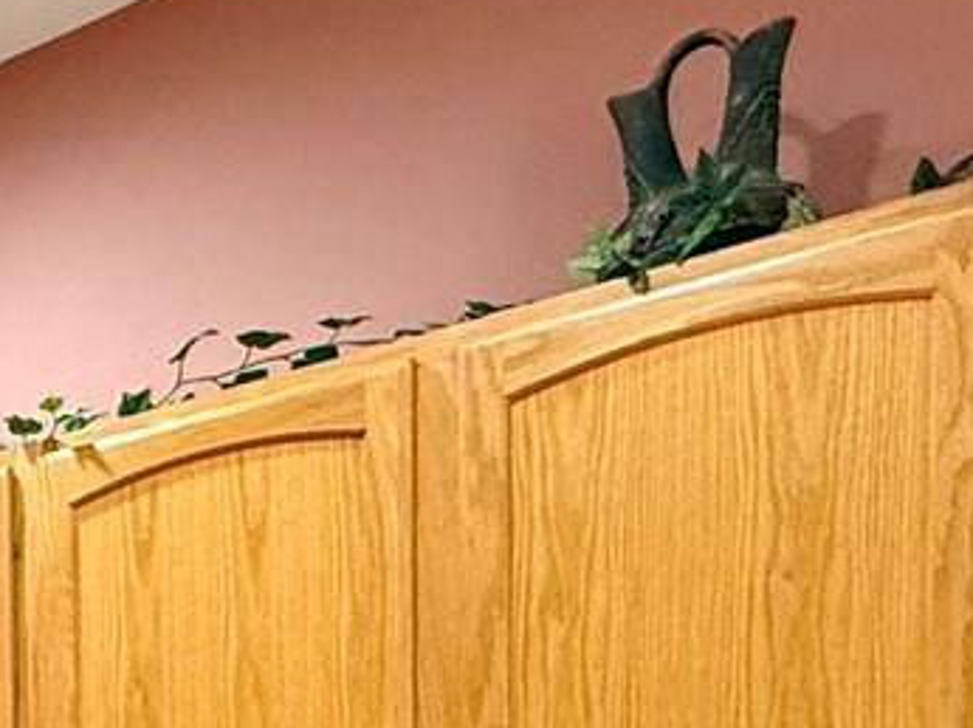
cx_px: -550
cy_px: 1112
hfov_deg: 23.1
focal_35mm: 65
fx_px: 1825
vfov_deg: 19.5
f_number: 2.2
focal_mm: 2.22
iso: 400
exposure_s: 1/60
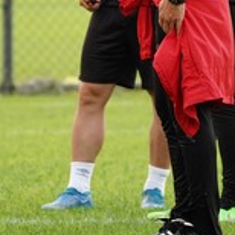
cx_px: 157
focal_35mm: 1005
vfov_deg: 1.7
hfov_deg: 1.7
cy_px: -40
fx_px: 7719
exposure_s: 1/250
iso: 640
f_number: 5.6
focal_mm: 271
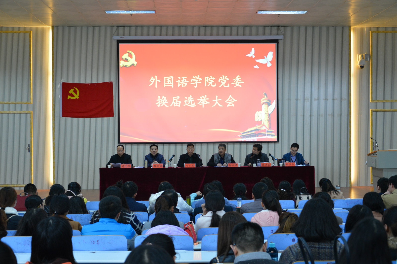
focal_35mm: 45
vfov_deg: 29.8
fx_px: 496
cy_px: 132
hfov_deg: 43.6
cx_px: 198
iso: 500
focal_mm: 30
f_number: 4.2
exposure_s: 1/15
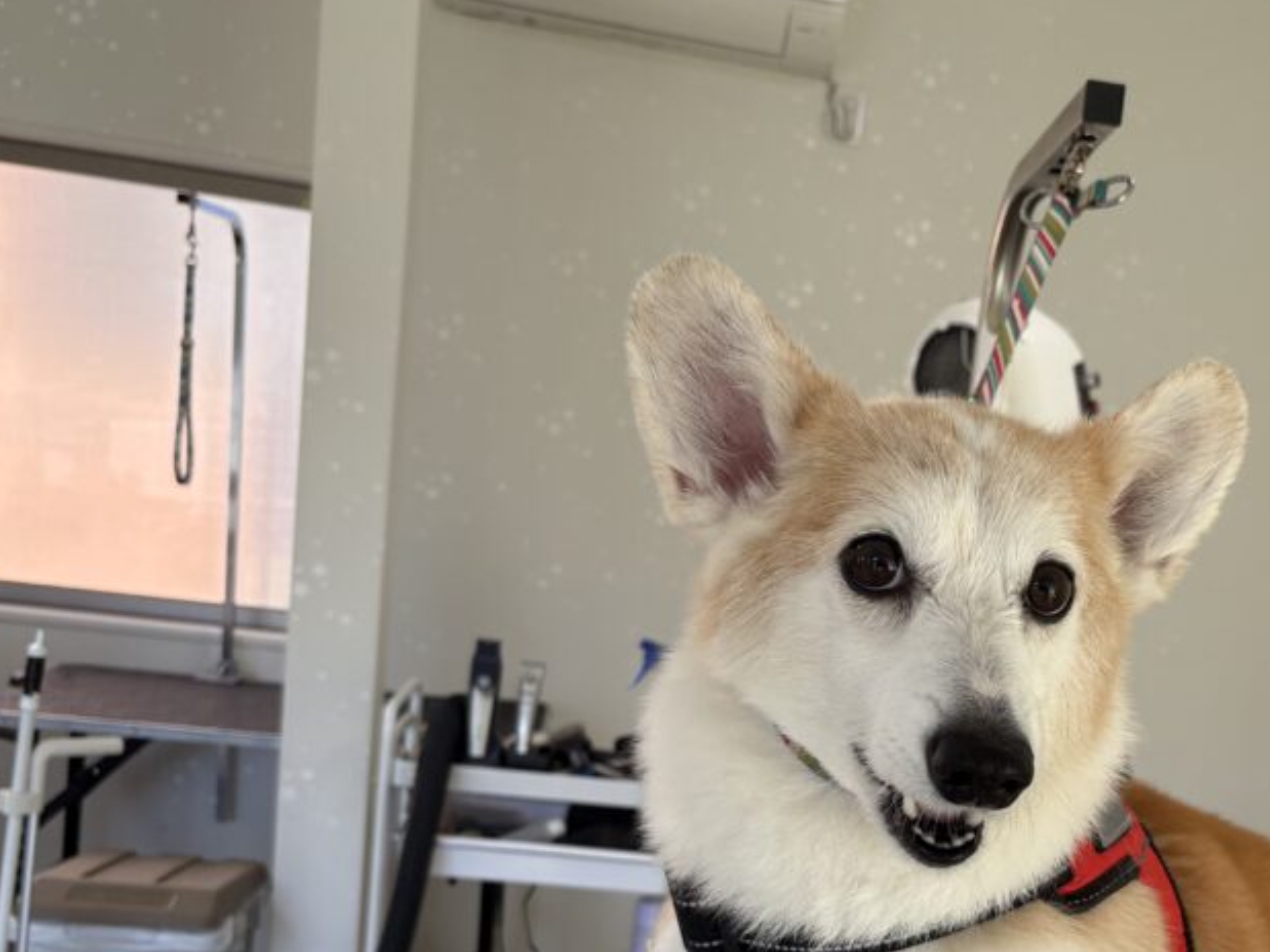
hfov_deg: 42.7
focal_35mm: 43
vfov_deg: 32.7
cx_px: 923
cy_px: 757
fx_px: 1577
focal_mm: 5.96
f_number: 1.6
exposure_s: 1/247
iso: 50
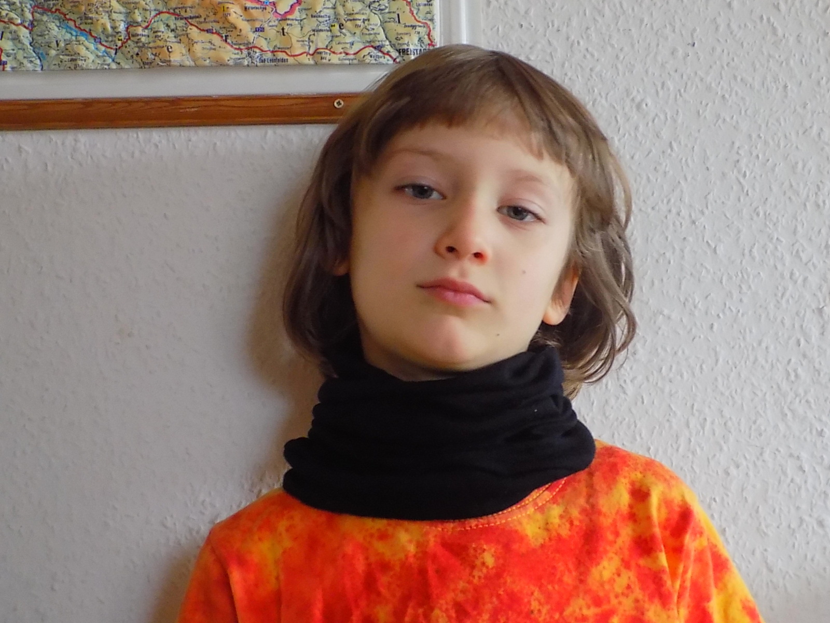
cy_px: 312
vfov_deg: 24.8
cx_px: 415
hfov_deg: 32.7
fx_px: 1415
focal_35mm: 59
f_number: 4
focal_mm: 10.5
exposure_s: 1/15
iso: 400
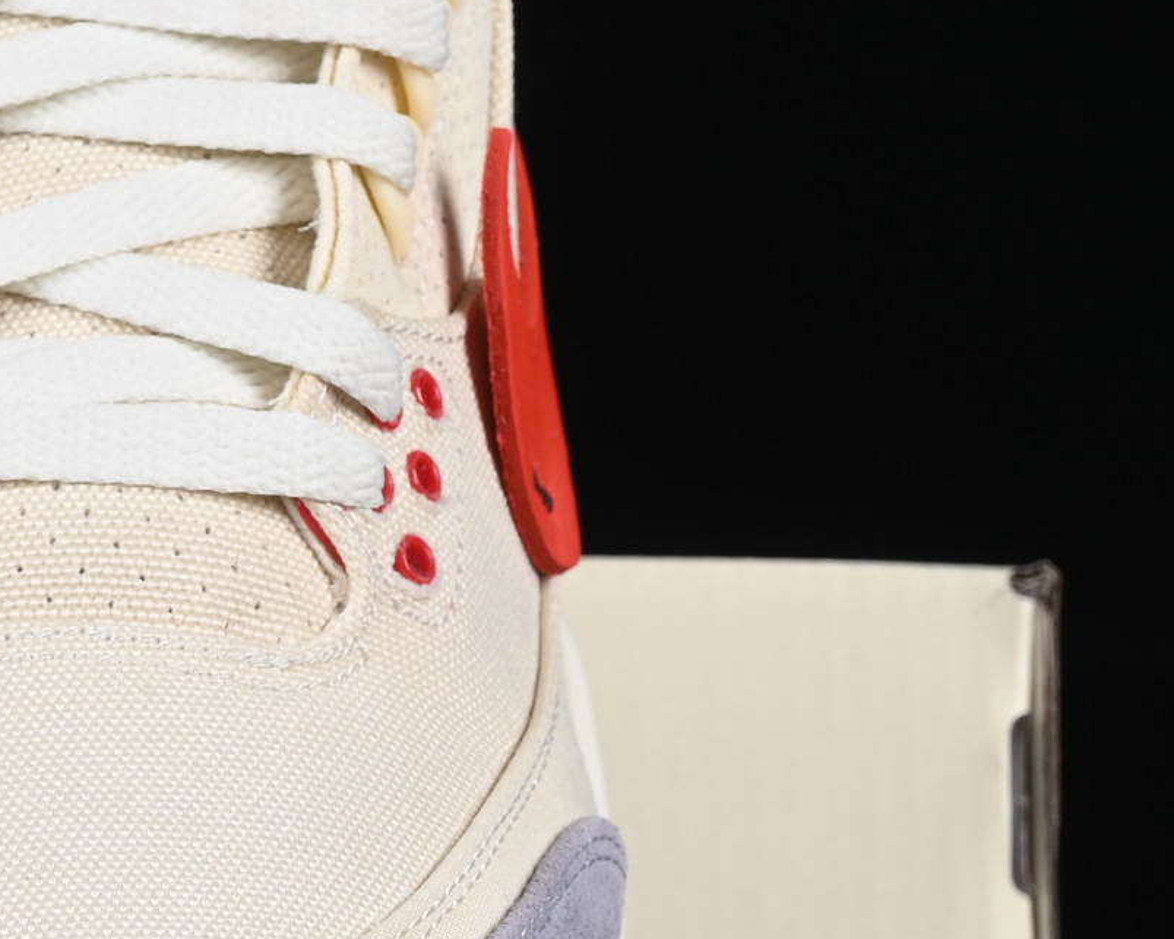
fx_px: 8476
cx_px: -414
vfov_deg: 6.3
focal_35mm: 244
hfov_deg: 7.8
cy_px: 673
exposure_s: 1/80
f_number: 8
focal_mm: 50
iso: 160
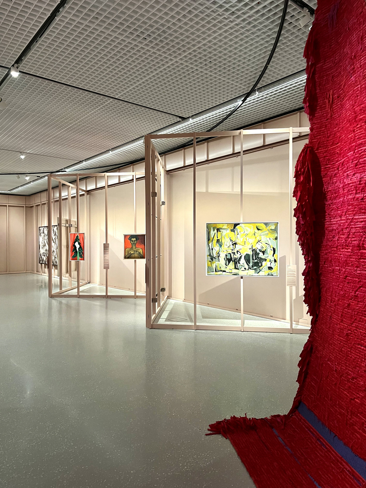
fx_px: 367
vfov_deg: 67.3
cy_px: 244
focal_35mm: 26
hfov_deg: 53.1
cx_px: 183
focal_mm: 5.7
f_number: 1.5
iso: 500
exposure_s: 1/50
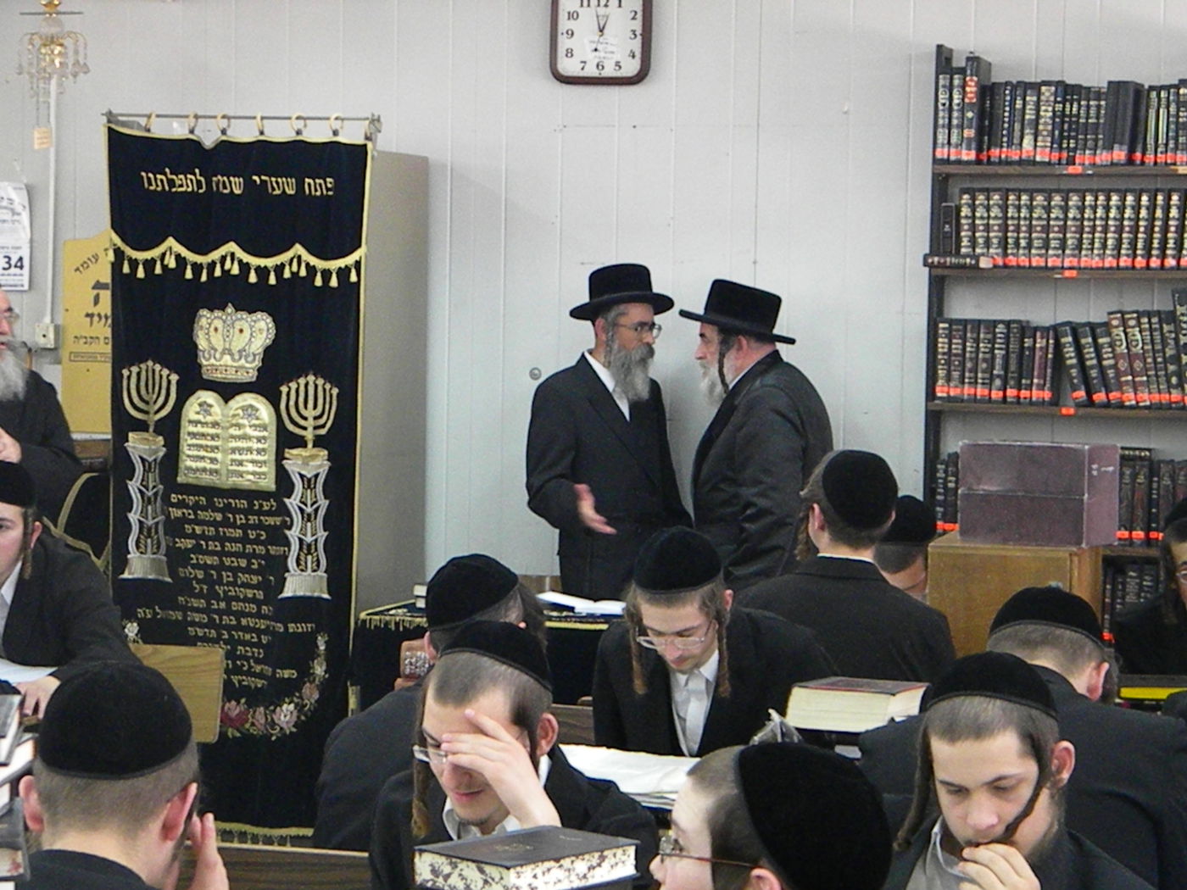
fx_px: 2846
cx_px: 594
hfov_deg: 23.6
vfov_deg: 17.8
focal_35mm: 83
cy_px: 445
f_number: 4.5
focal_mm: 15.1
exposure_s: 1/62.7
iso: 1288
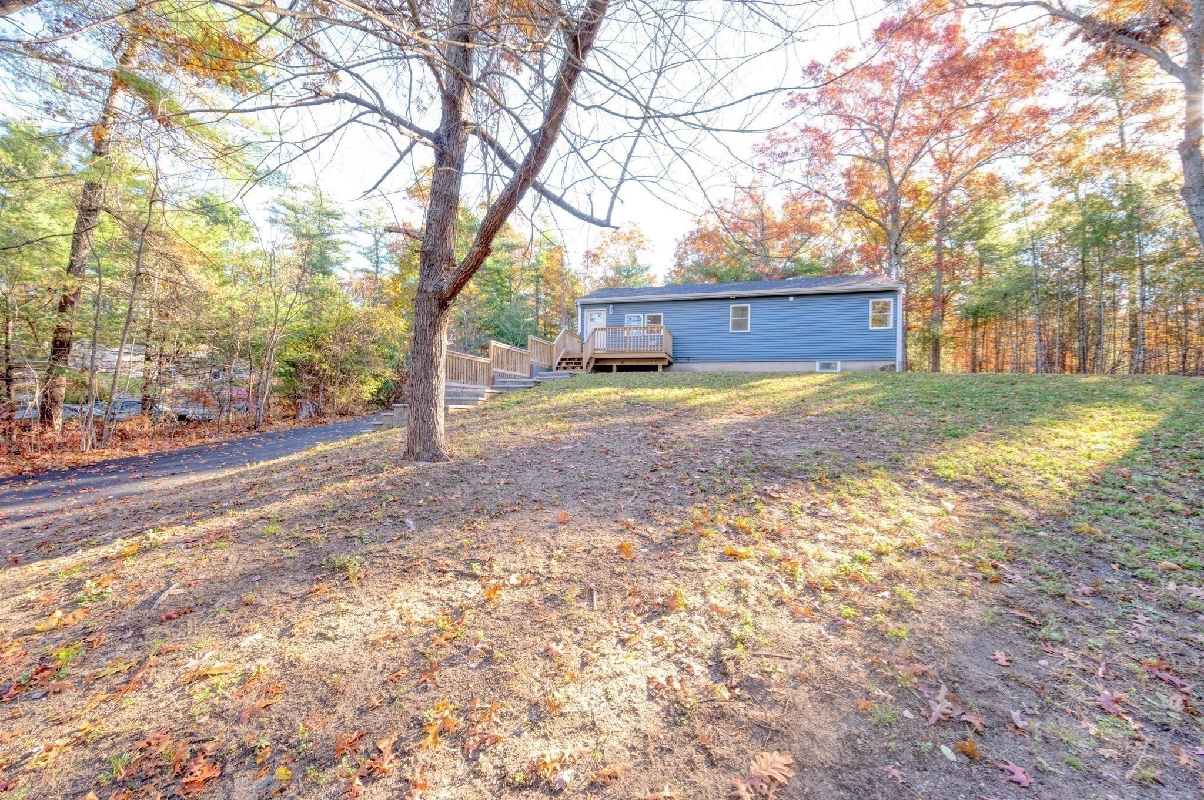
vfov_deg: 81.1
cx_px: 602
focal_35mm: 14
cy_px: 400
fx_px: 468
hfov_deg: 104.3
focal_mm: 14
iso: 125
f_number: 10
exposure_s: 1/5
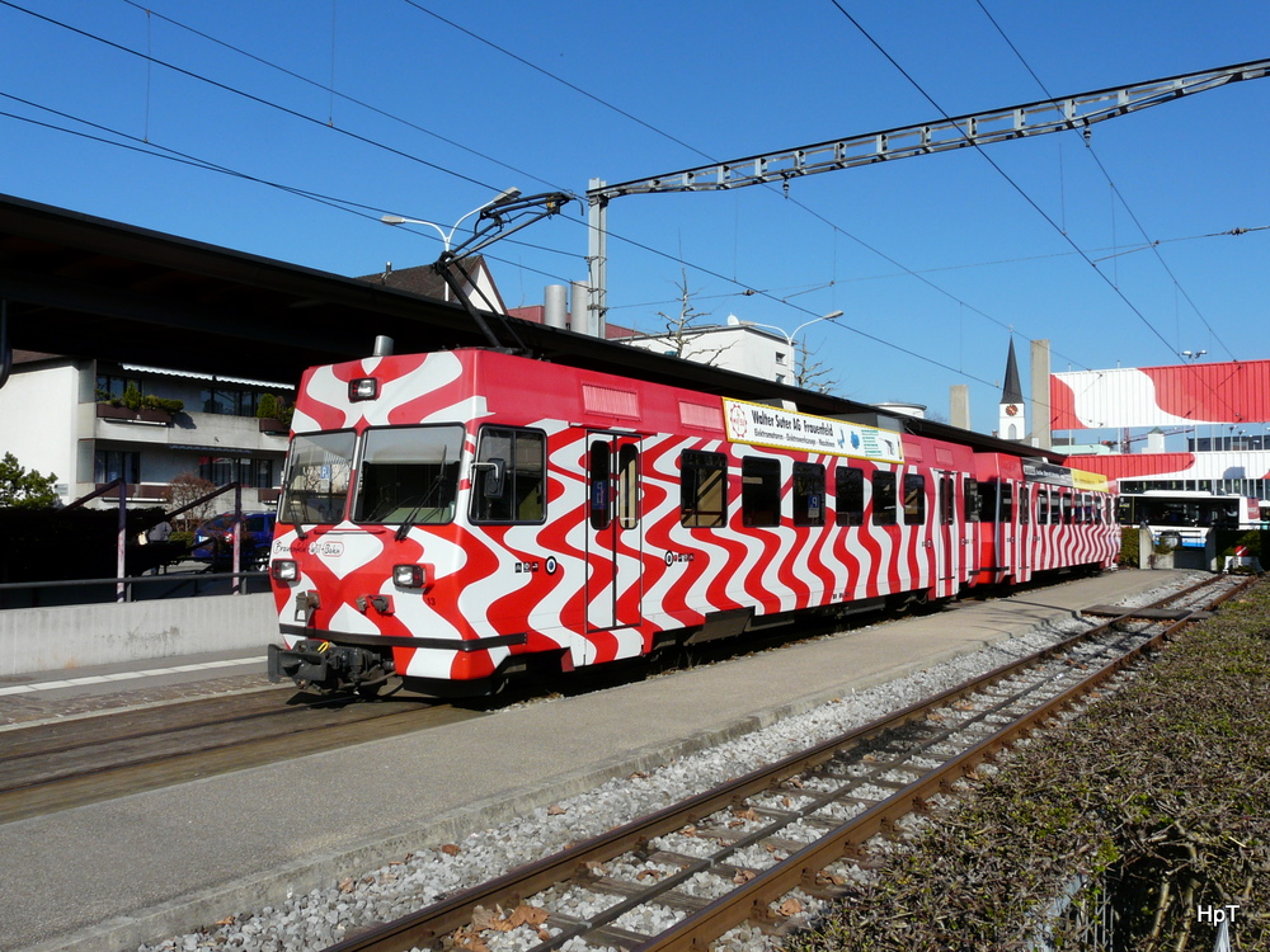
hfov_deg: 61.7
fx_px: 1064
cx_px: 635
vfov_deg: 48.2
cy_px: 476
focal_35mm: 29
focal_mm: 4.8
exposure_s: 1/400
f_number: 6.3
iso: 100
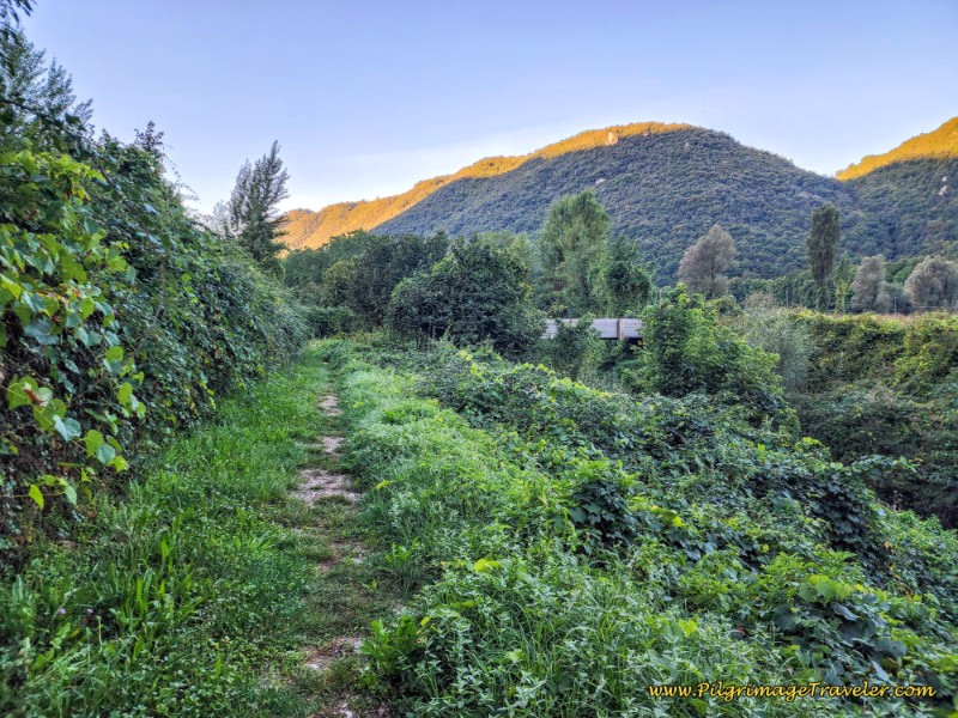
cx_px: 479
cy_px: 359
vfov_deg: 58.9
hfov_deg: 73.9
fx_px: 637
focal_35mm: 23
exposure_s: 1/180
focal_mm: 6.4
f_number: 1.8
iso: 32
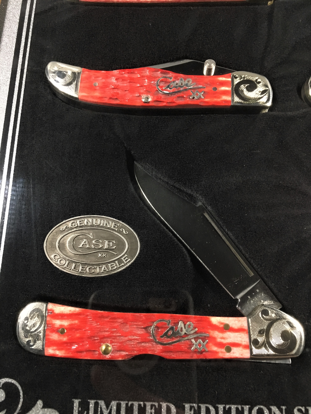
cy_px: 207
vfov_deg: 61.7
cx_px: 156
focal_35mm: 29
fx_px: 347
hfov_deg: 48.2
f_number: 2.2
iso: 200
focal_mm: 4.15
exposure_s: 1/30
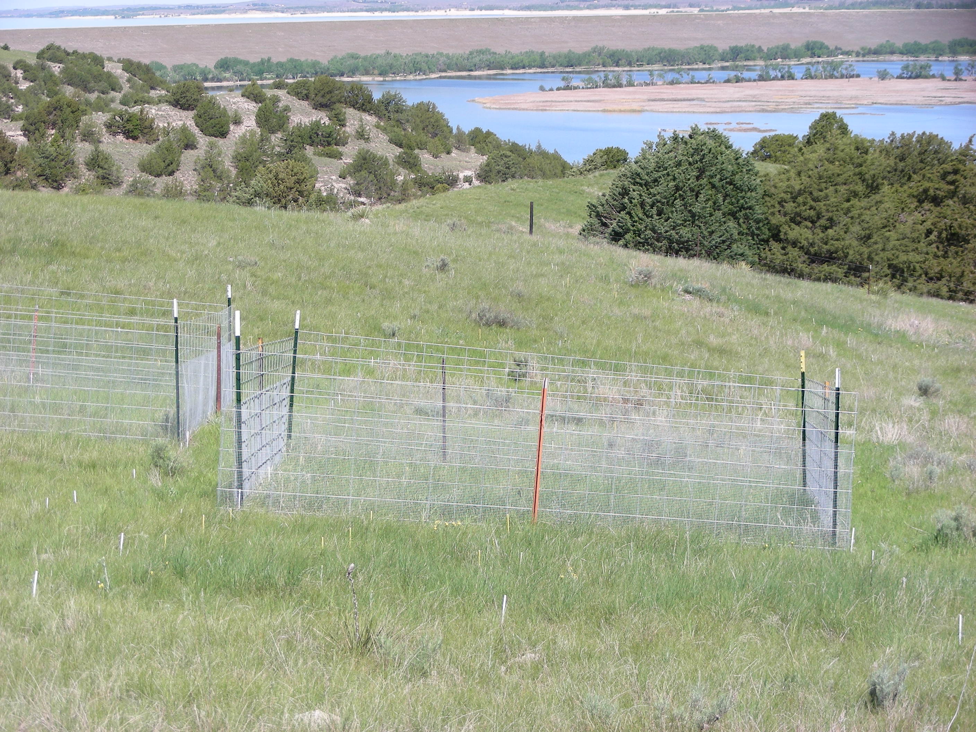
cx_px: 488
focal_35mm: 87
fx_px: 2453
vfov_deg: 17.0
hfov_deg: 22.5
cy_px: 366
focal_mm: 14.6
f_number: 4
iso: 50
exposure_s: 1/387
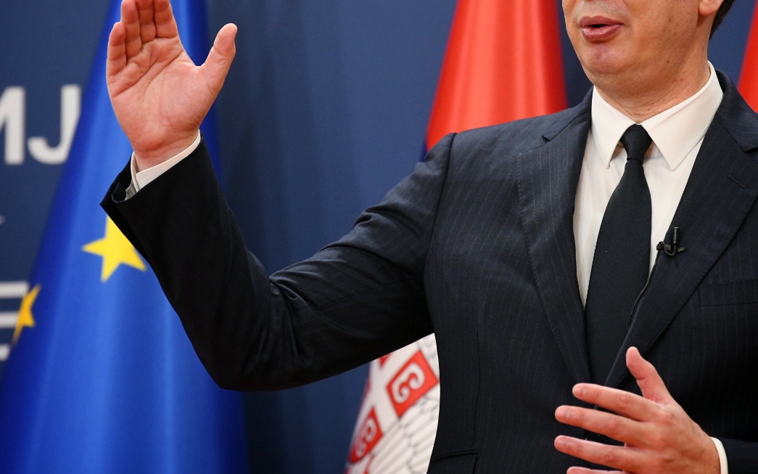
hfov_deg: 6.6
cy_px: 151
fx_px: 6528
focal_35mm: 316
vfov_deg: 4.2
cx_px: 424
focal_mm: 200
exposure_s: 1/320
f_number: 4
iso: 2500
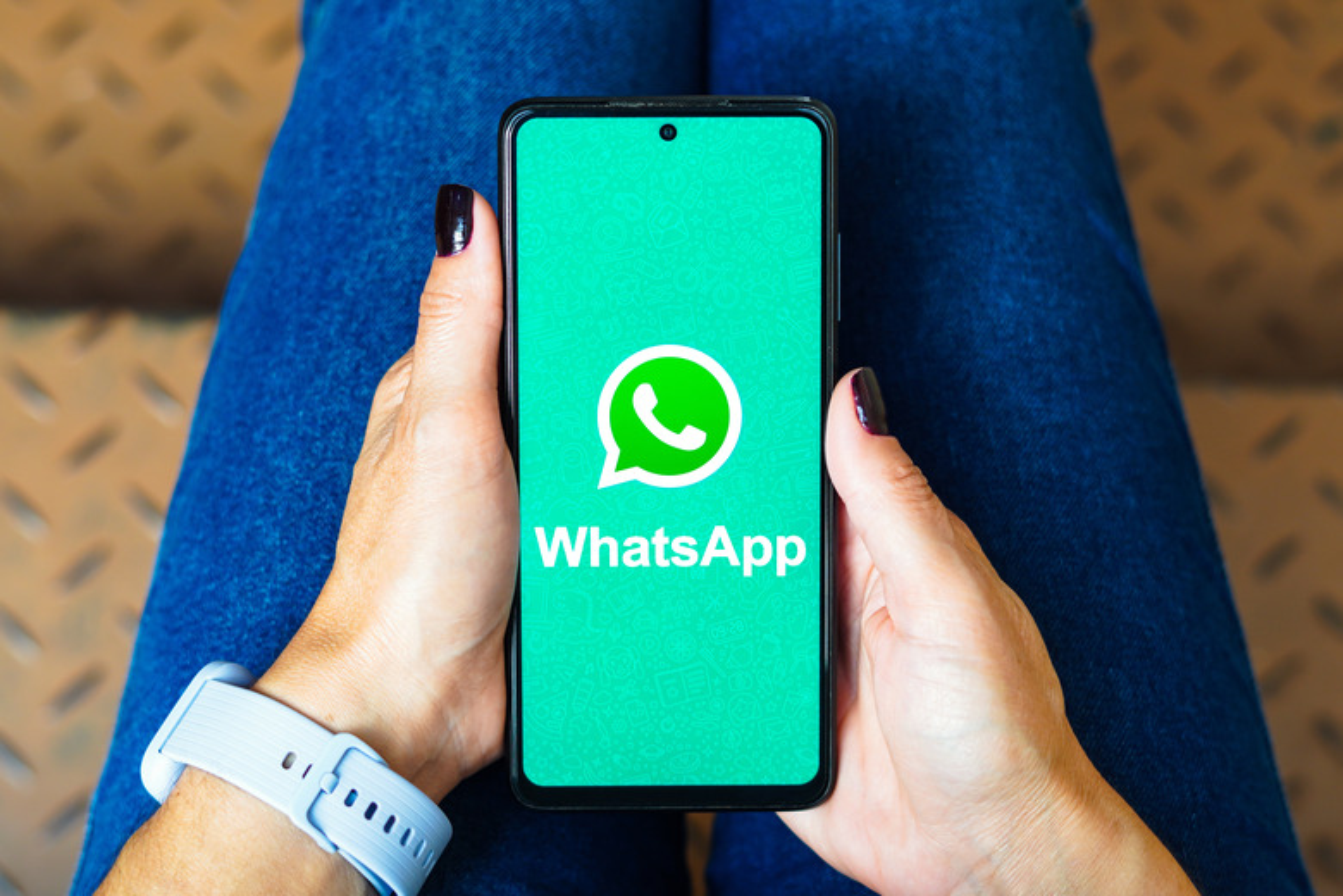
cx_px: 672
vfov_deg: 18.2
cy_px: 448
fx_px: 2798
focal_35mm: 75
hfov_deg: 27.0
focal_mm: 50
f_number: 2.8
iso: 160
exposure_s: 1/100
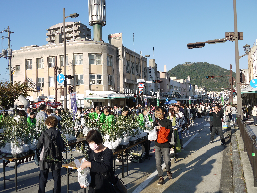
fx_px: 223
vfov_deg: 46.8
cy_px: 96
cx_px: 128
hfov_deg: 60.0
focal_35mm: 30
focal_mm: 15
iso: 100
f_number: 6.3
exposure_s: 1/400
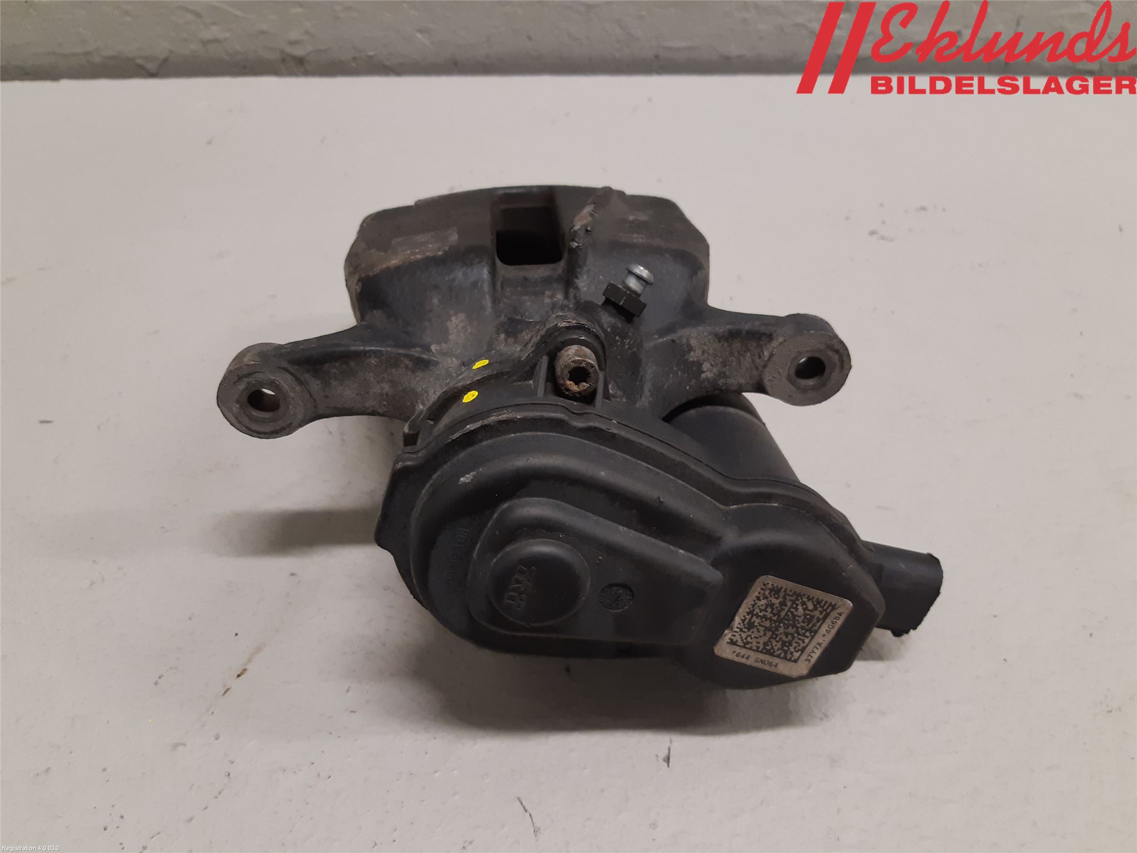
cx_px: 568
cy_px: 426
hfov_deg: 67.3
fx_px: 854
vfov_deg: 53.1
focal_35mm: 26
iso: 160
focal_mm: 3.93
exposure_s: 1/50
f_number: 1.7
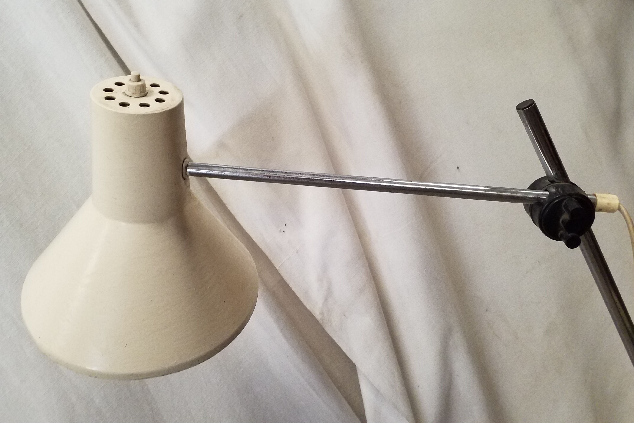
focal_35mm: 29
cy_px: 194
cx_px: 315
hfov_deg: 63.7
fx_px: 511
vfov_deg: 44.9
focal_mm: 3.6
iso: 320
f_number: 1.9
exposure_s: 1/17
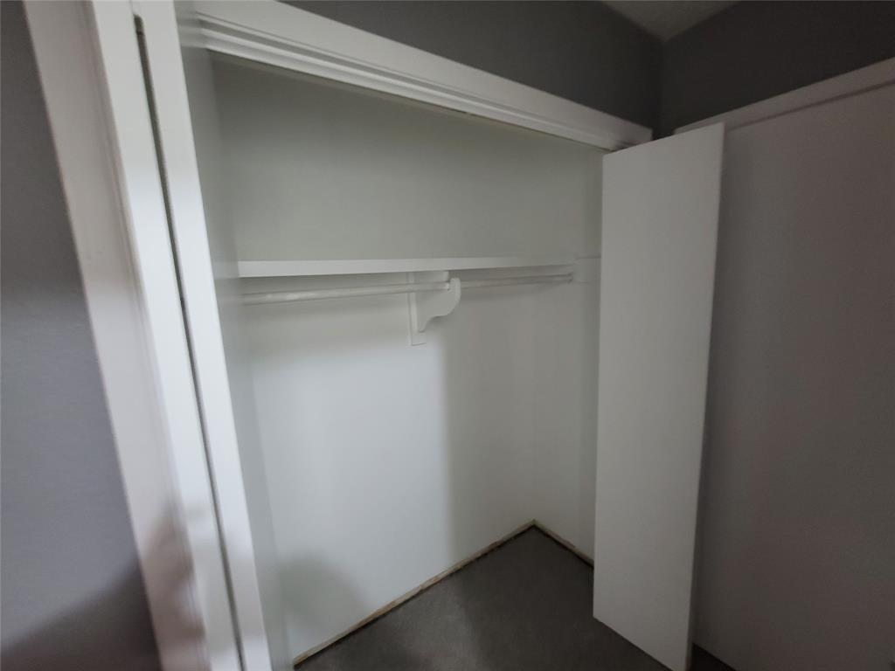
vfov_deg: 89.9
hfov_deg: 106.2
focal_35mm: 13
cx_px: 448
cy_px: 336
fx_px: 336
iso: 640
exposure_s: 1/24
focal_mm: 2.2
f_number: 2.2
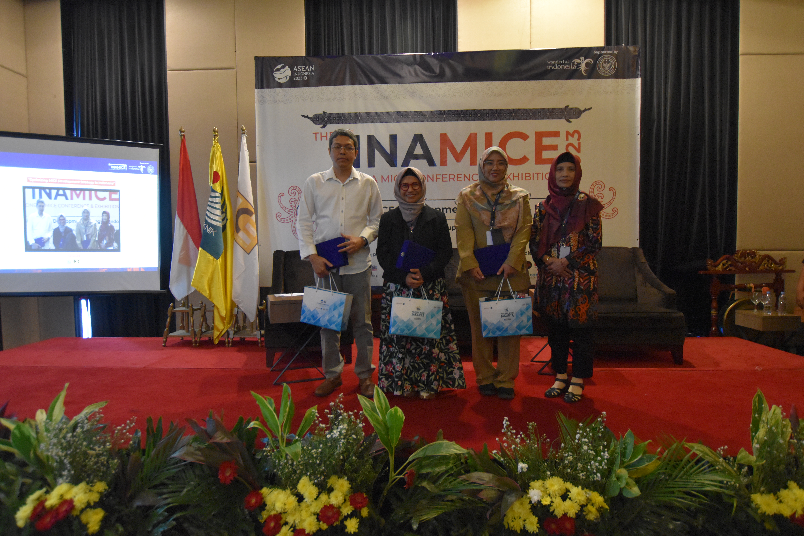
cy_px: 268
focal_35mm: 18
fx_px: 402
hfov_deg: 90.0
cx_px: 402
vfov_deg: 67.4
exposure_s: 1/60
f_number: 3.5
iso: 3200
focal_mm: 12
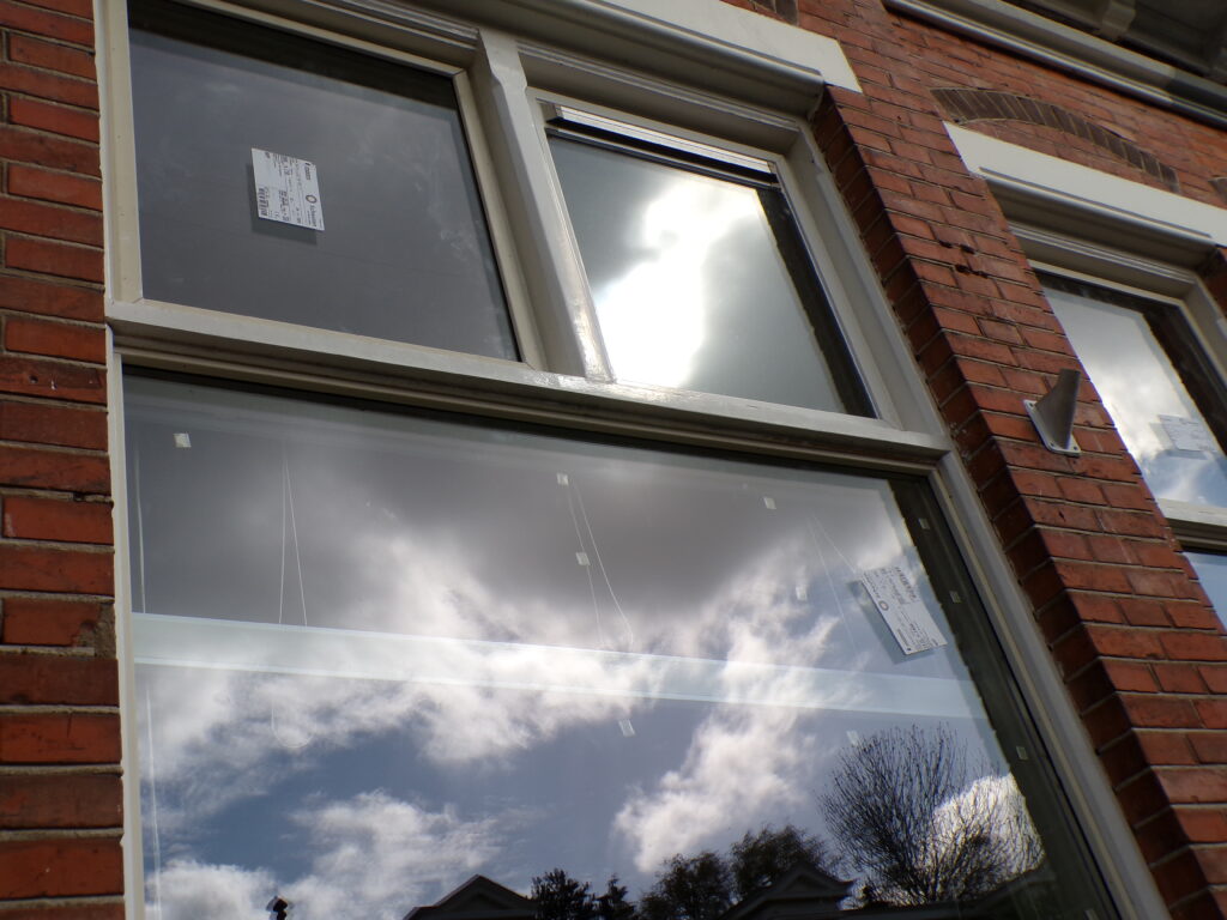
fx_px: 1312
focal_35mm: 37
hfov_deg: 50.1
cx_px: 614
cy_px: 460
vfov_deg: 38.7
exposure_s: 1/450
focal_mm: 6.6
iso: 100
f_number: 4.9
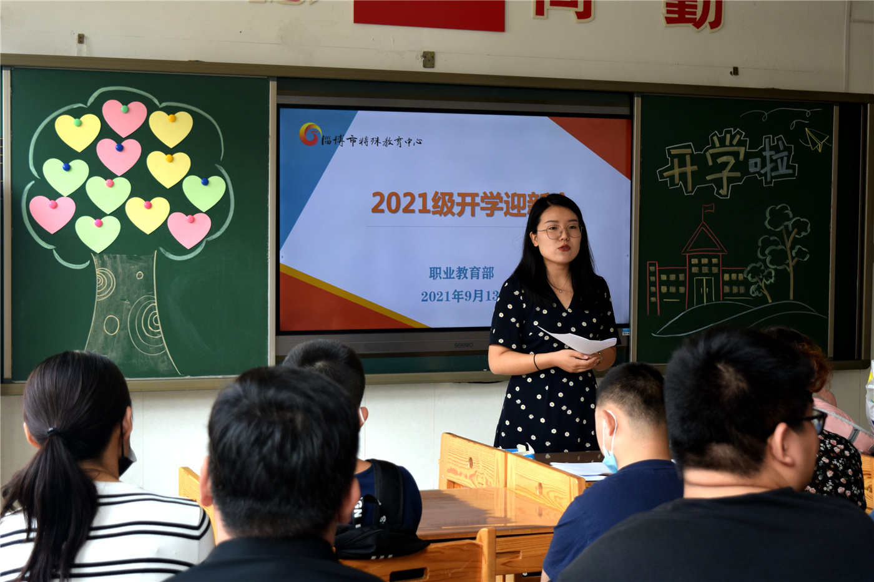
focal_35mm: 68
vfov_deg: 20.2
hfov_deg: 29.9
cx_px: 437
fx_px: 1638
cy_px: 291
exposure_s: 1/80
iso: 400
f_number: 5
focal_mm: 45
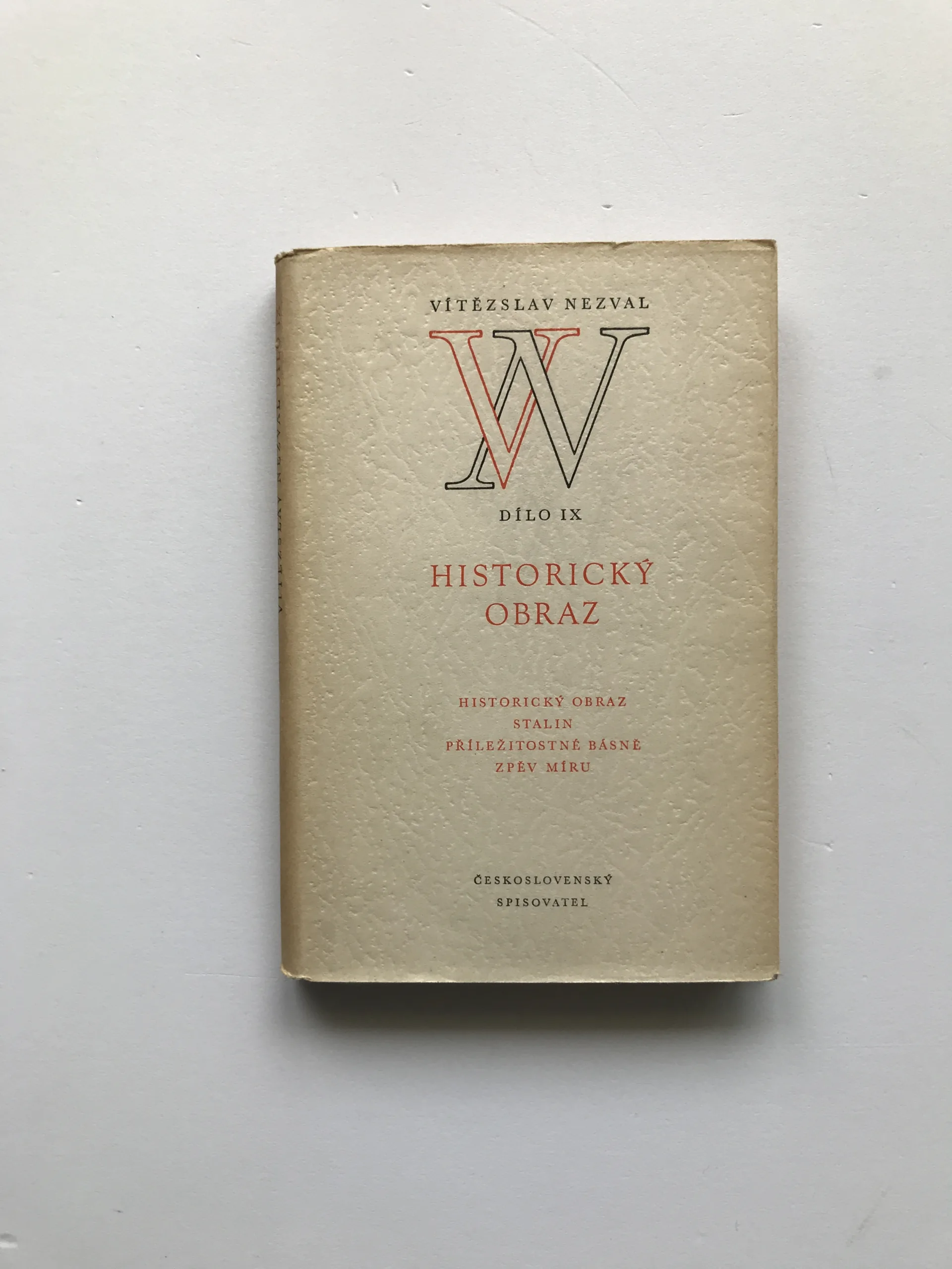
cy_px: 634
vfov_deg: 63.4
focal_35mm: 28
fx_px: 1027
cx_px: 476
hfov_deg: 49.7
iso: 20
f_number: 1.8
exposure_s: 1/107
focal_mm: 3.99
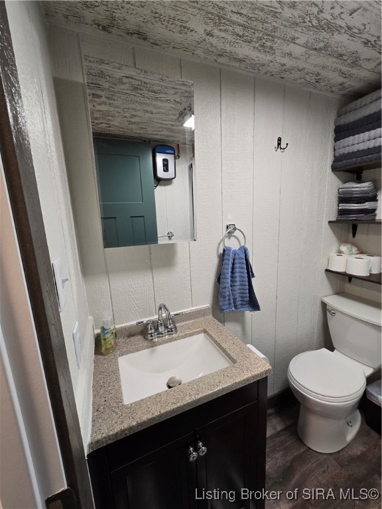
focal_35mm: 13
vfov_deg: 106.2
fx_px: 191
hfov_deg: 89.9
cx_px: 191
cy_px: 254
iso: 160
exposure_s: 1/60
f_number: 2.2
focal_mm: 2.2
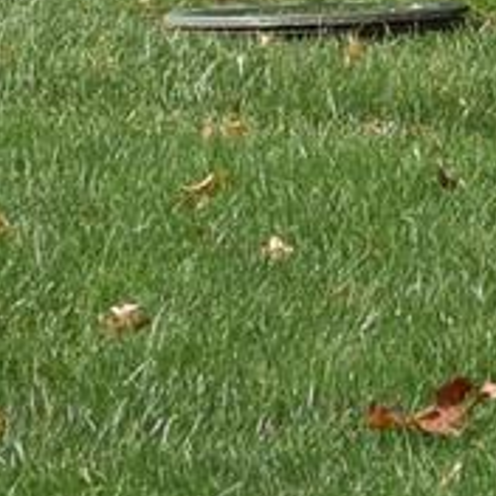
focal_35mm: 357
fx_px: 5787
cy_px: -510
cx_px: 1116
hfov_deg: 4.8
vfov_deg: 4.8
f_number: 5.6
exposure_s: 1/125
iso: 100
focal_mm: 24
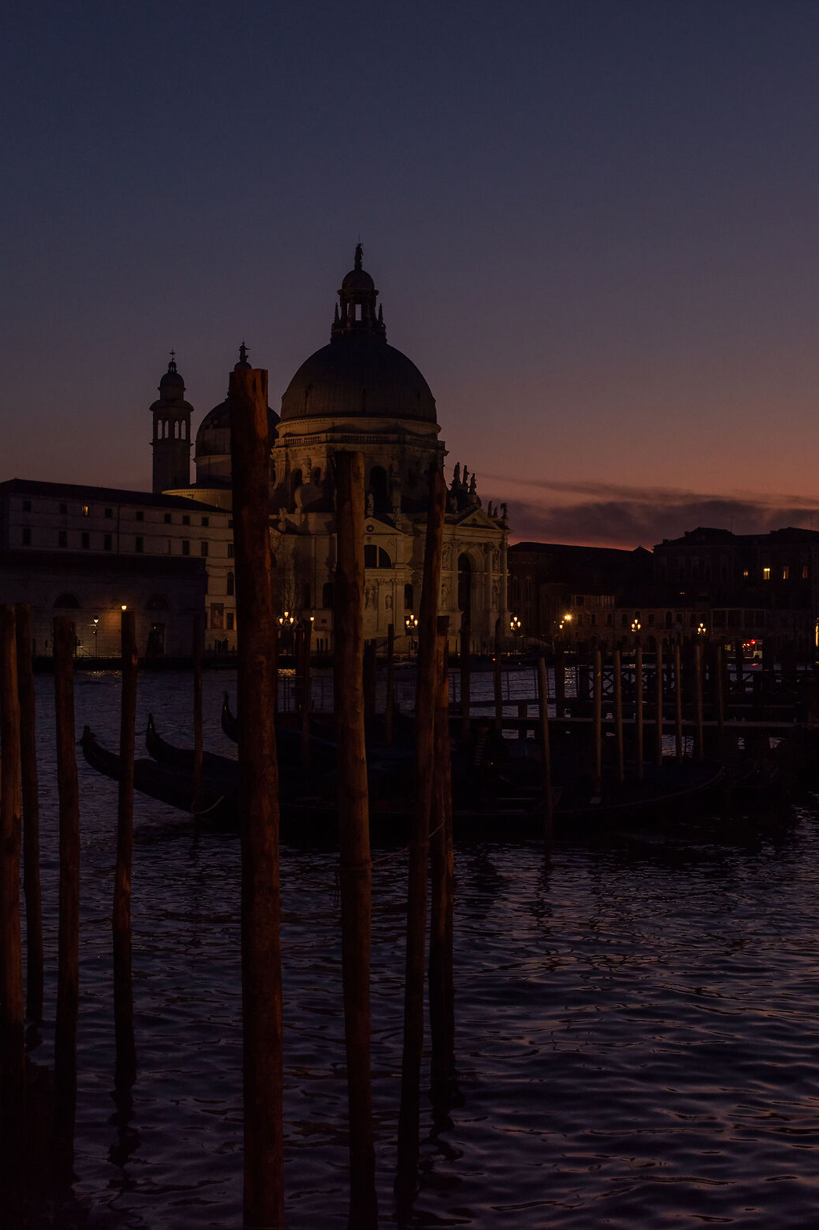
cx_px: 429
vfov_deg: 40.3
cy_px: 602
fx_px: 1672
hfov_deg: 27.5
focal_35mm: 49
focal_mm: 32
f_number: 5.6
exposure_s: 1/30
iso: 250
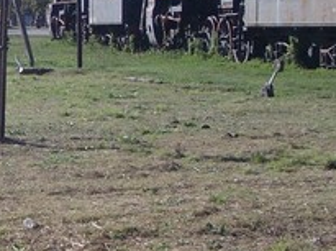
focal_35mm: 161
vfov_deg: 9.2
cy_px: 133
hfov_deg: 11.8
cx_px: -161
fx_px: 1560
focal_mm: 6.1
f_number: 6.5
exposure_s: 1/320
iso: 80
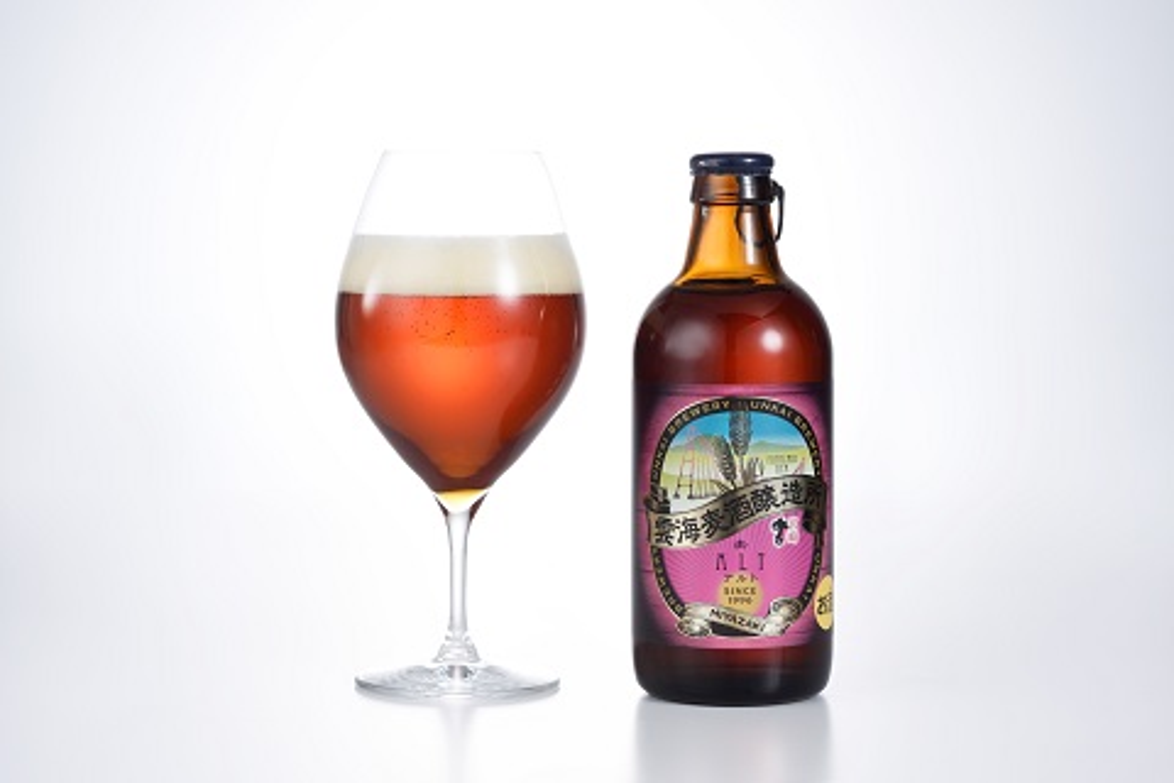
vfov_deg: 16.1
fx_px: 2772
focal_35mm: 85
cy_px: 392
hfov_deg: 23.9
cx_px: 587
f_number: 13
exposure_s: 1/125
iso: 64
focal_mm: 85
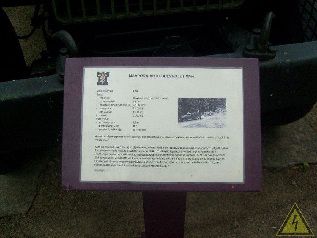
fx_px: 320
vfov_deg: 40.7
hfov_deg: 52.6
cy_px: 119
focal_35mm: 35
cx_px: 158
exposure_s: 1/90
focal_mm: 5.8
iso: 80
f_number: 7.1
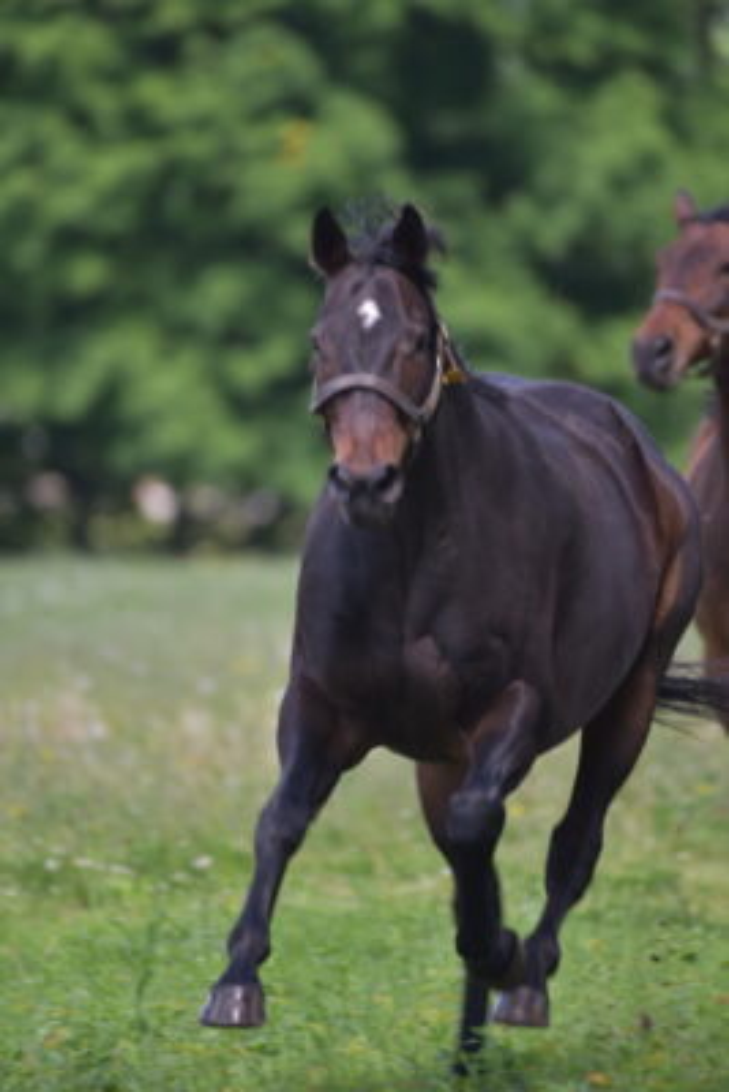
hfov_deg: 2.8
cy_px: 546
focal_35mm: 500
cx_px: 364
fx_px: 15173
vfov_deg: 4.1
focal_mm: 500
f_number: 5.6
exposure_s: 1/200
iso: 200
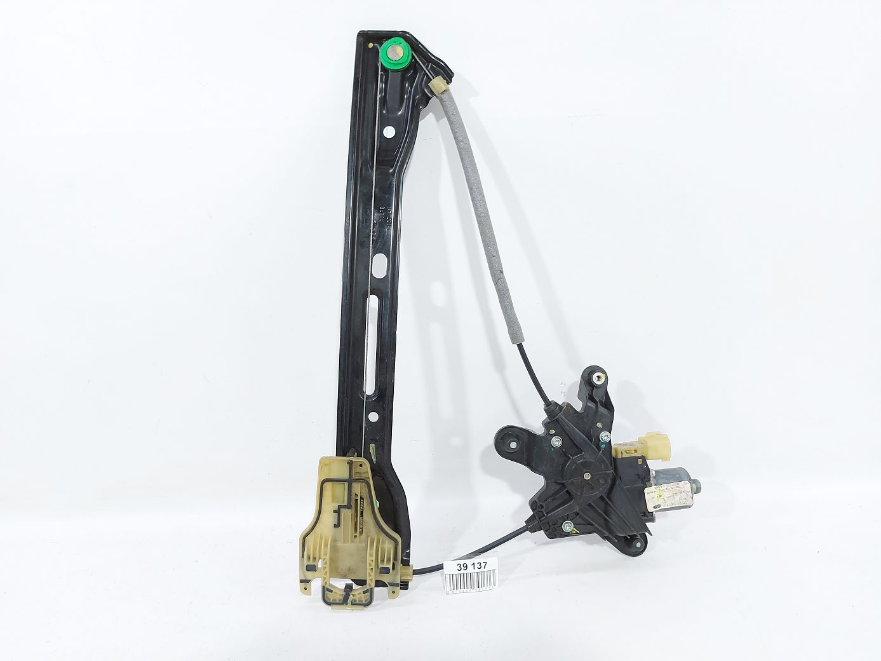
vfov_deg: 56.8
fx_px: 611
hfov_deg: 71.6
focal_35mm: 24
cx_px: 440
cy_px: 330
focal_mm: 5.23
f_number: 1.8
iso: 80
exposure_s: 1/50
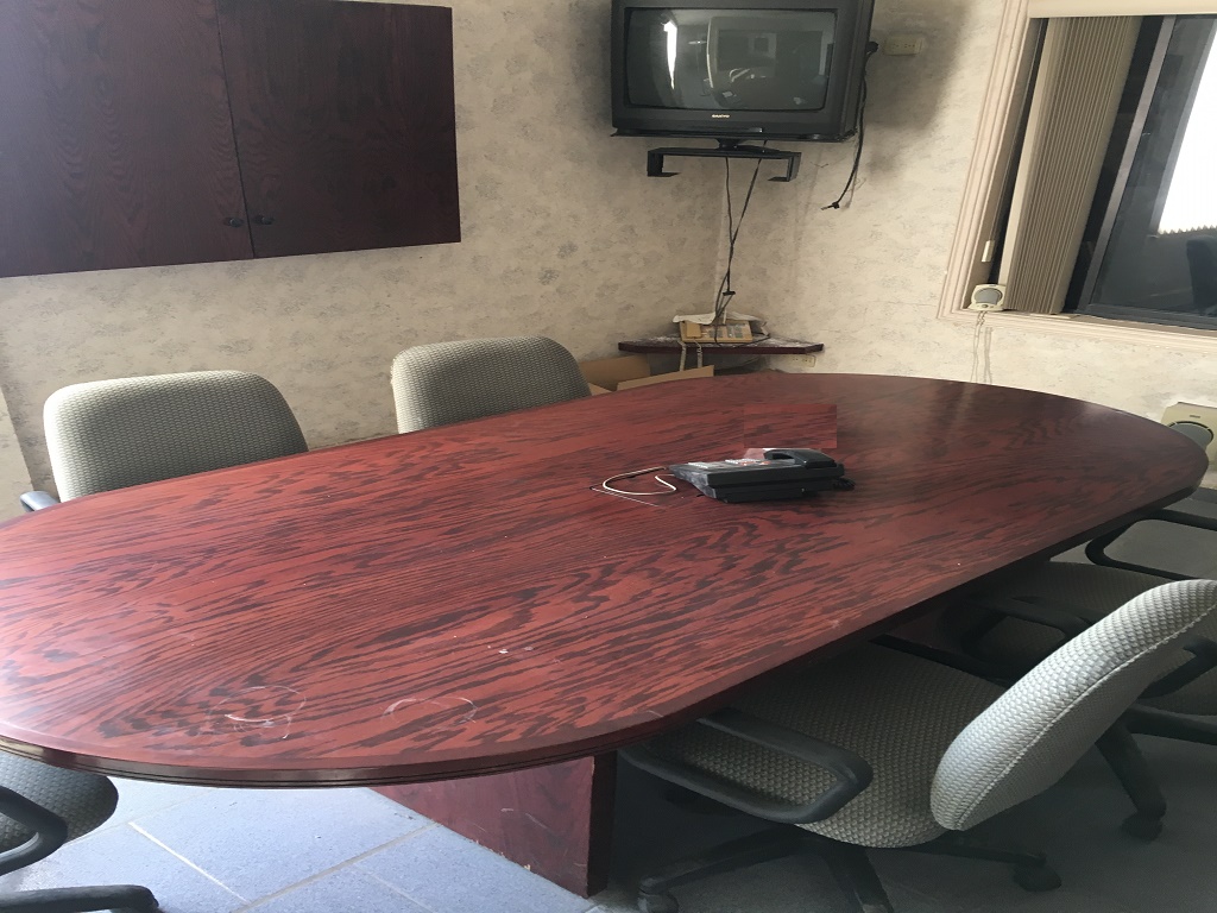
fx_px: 1020
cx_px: 608
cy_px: 456
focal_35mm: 29
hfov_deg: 61.7
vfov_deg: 48.2
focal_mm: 4.15
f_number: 2.2
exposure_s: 1/30
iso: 64
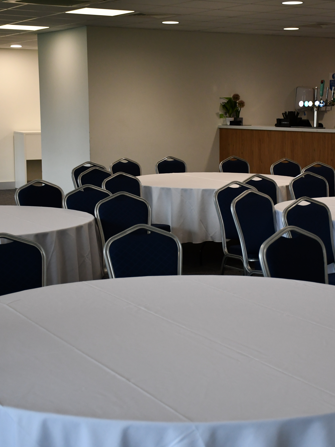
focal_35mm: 70
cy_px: 225
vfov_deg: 27.8
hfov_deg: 20.9
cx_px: 220
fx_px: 903
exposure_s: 1/125
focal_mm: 32
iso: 1000
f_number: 4
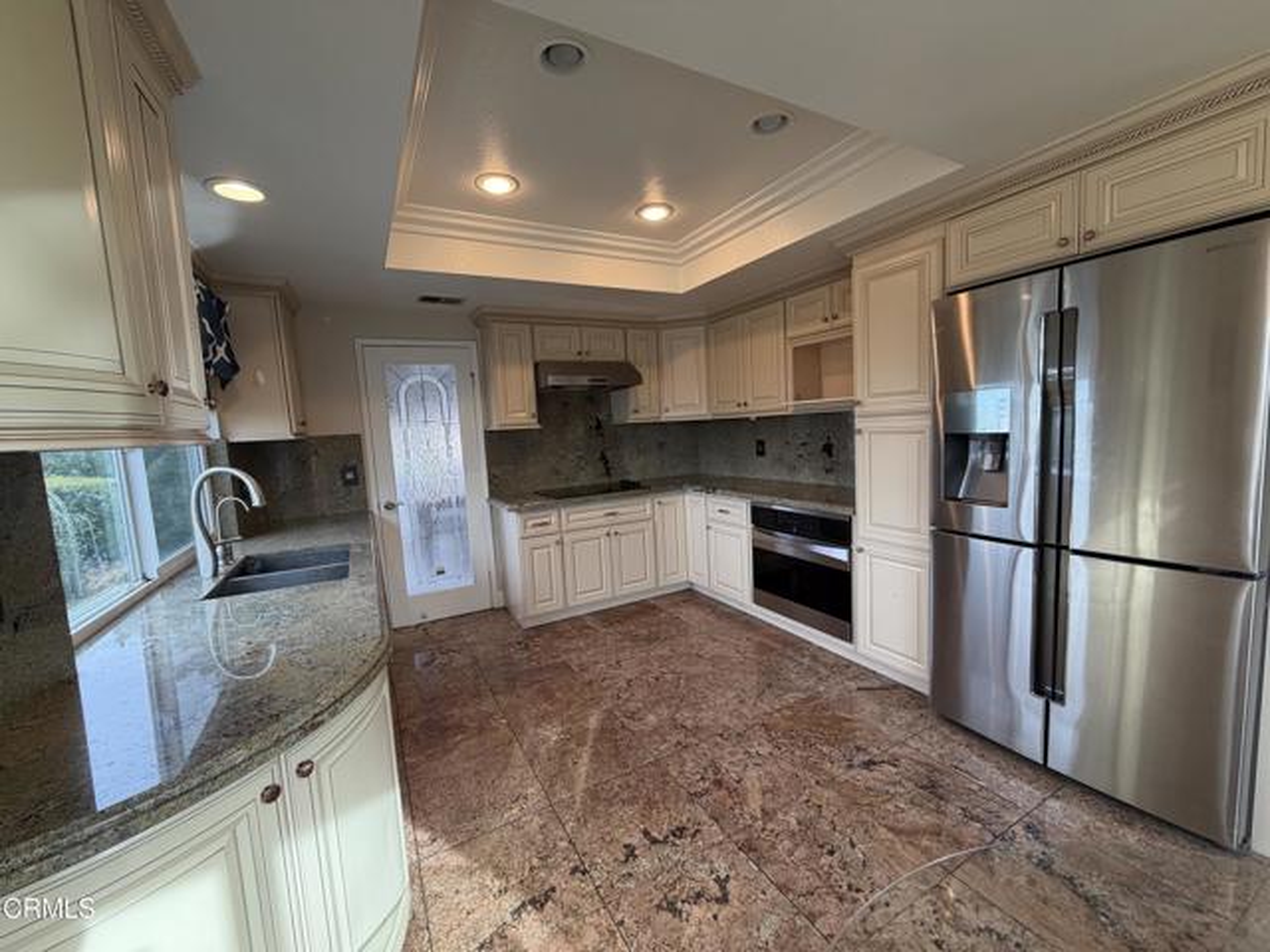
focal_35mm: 14
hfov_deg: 102.1
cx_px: 635
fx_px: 514
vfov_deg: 85.7
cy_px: 476
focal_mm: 2.22
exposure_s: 1/120
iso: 125
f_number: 2.2
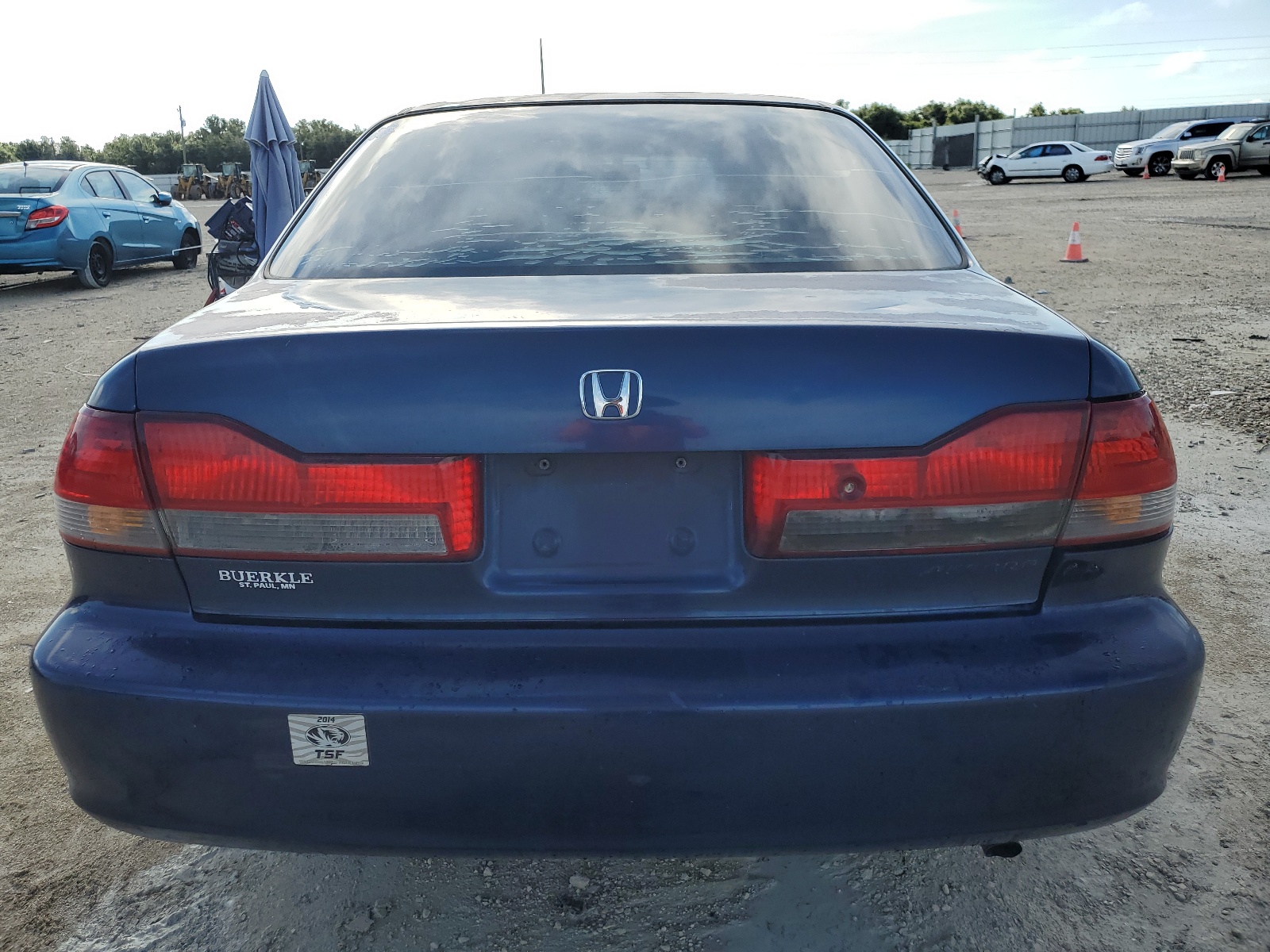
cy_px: 476
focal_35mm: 26
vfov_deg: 53.1
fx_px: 954
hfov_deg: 67.3
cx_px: 635
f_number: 1.5
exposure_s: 1/2500
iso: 50
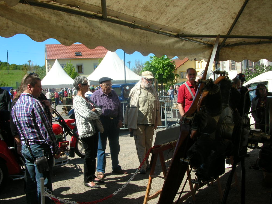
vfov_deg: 39.7
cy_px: 104
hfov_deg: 51.4
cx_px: 135
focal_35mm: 36
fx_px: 283
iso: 50
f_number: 5.6
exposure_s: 1/202
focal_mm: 5.8
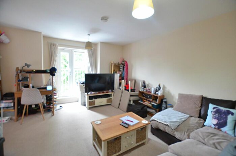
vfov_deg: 77.0
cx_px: 118
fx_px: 98
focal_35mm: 15
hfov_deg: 100.5
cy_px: 78
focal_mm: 10
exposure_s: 1/100
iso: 2000
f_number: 3.5
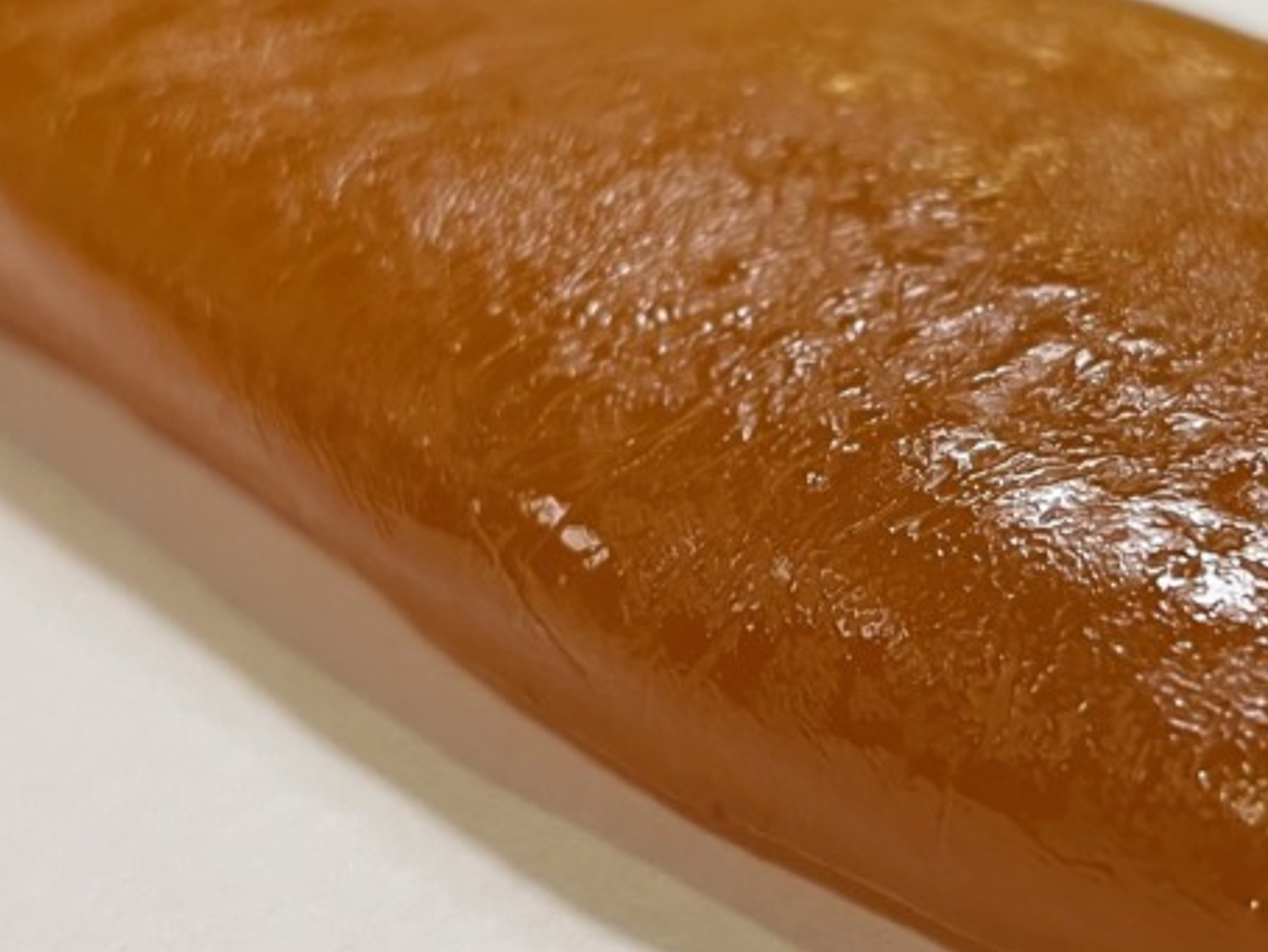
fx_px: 2602
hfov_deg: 27.2
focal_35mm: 71
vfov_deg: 20.7
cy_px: 408
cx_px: 874
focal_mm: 4.2
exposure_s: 1/50
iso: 80
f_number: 1.6
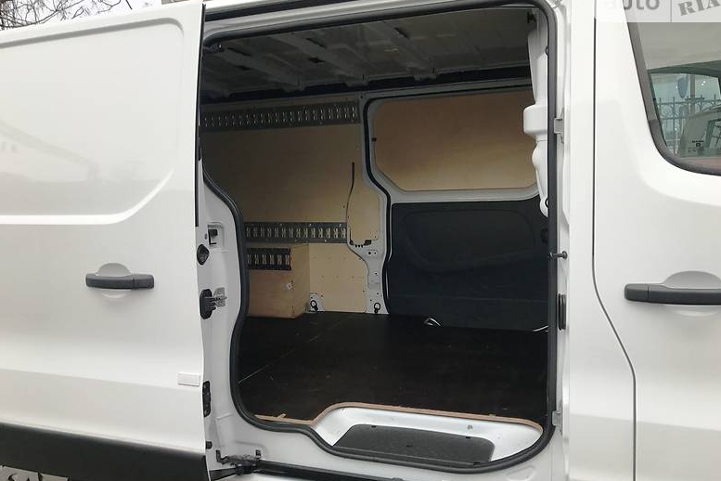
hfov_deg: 61.9
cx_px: 369
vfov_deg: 43.6
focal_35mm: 30
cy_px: 250
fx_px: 601
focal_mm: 4
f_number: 1.8
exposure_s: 1/258
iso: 20
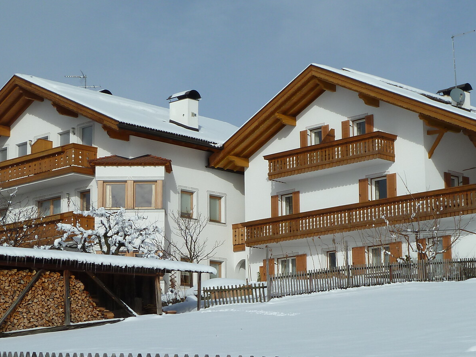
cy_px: 214
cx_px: 272
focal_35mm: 84
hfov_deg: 23.3
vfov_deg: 17.5
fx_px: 1155
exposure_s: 1/1000
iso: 80
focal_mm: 8.5
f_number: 5.6
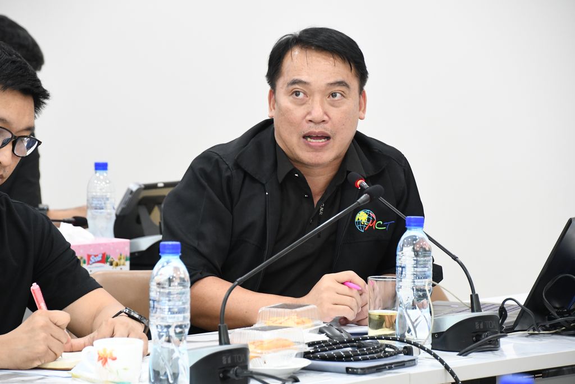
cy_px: 192
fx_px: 2923
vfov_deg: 7.5
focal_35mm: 183
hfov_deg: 11.2
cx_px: 288
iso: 3200
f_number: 5.6
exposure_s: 1/50
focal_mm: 122
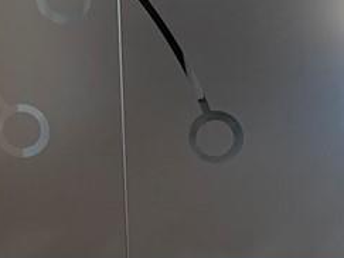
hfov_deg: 10.3
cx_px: 763
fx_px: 1698
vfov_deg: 8.6
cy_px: -60
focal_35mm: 171
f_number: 1.6
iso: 64
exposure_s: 1/475
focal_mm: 5.96
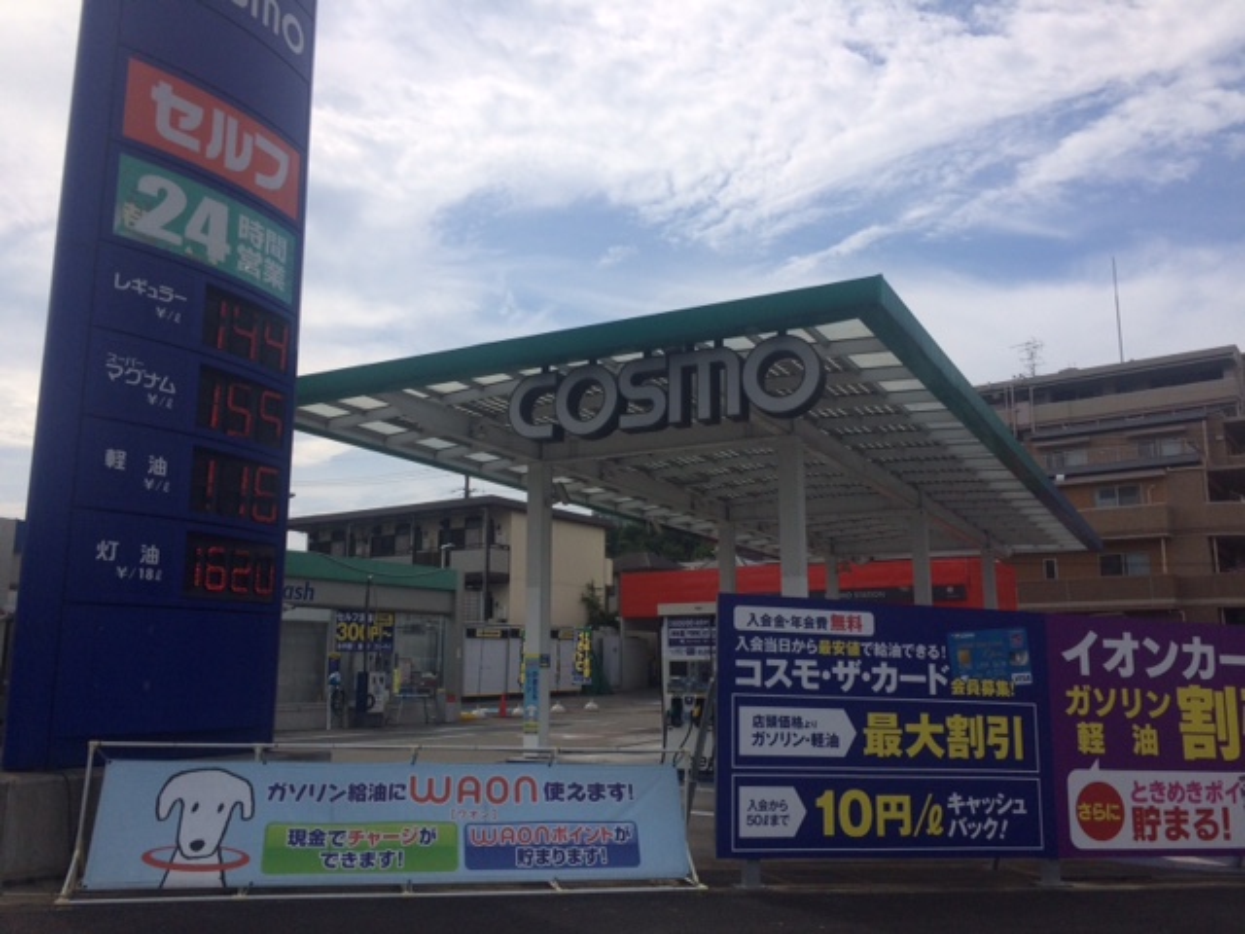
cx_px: 622
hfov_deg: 61.7
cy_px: 467
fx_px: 1043
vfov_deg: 48.2
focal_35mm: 29
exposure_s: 1/4566
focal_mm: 4.15
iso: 32
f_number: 2.2
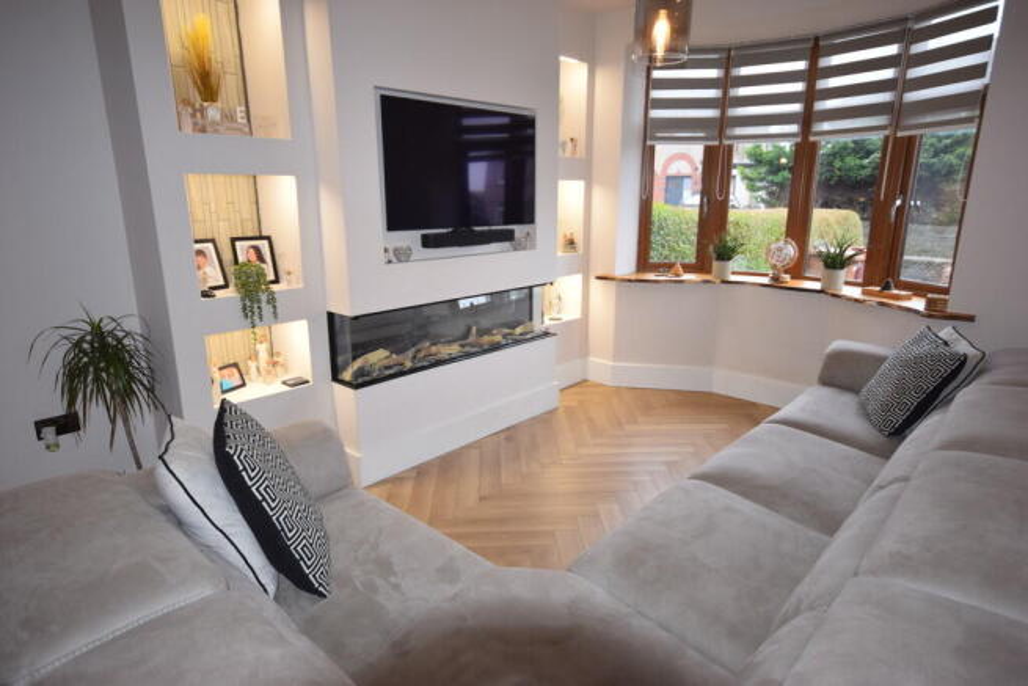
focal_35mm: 21
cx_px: 514
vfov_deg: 59.5
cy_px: 343
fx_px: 600
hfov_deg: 81.2
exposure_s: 1/60
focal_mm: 14
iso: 800
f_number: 4.8
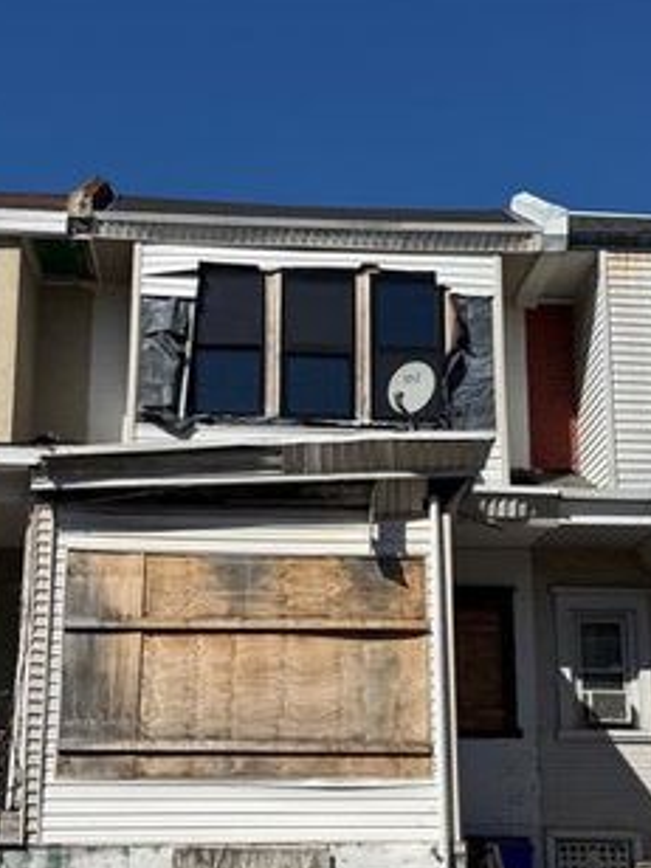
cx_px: 349
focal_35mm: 52
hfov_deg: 28.0
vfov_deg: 36.5
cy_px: 559
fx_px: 1304
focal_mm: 6.76
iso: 80
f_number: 1.78
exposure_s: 1/7092
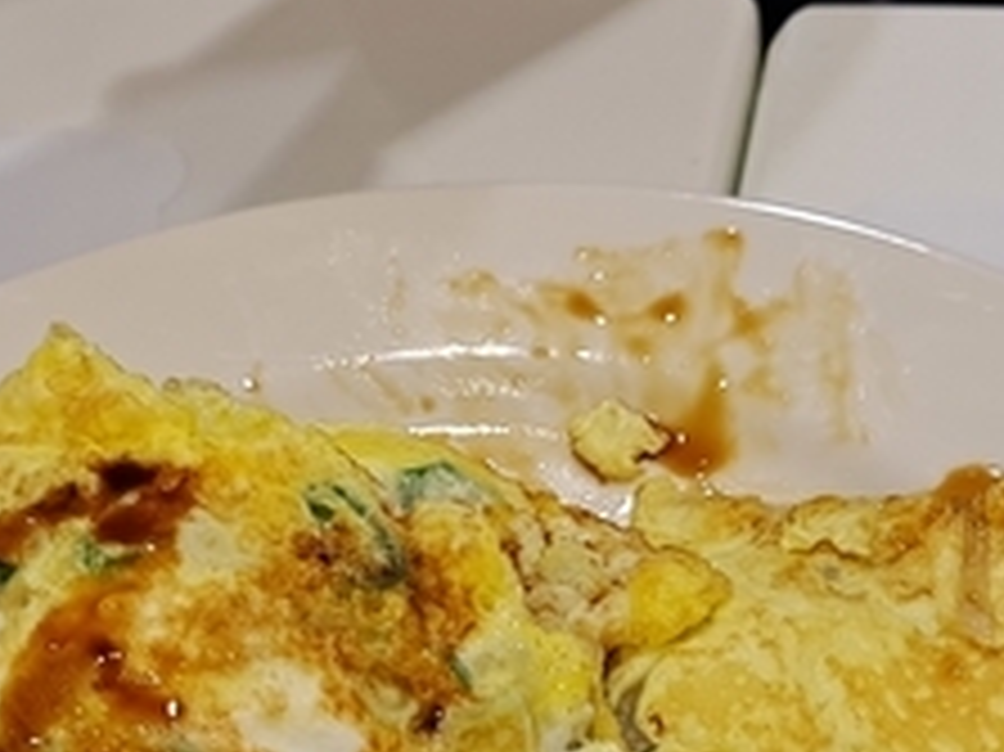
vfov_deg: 20.8
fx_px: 2000
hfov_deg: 28.2
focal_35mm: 69
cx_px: 486
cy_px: 675
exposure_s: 1/60
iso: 100
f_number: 1.8
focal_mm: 5.23
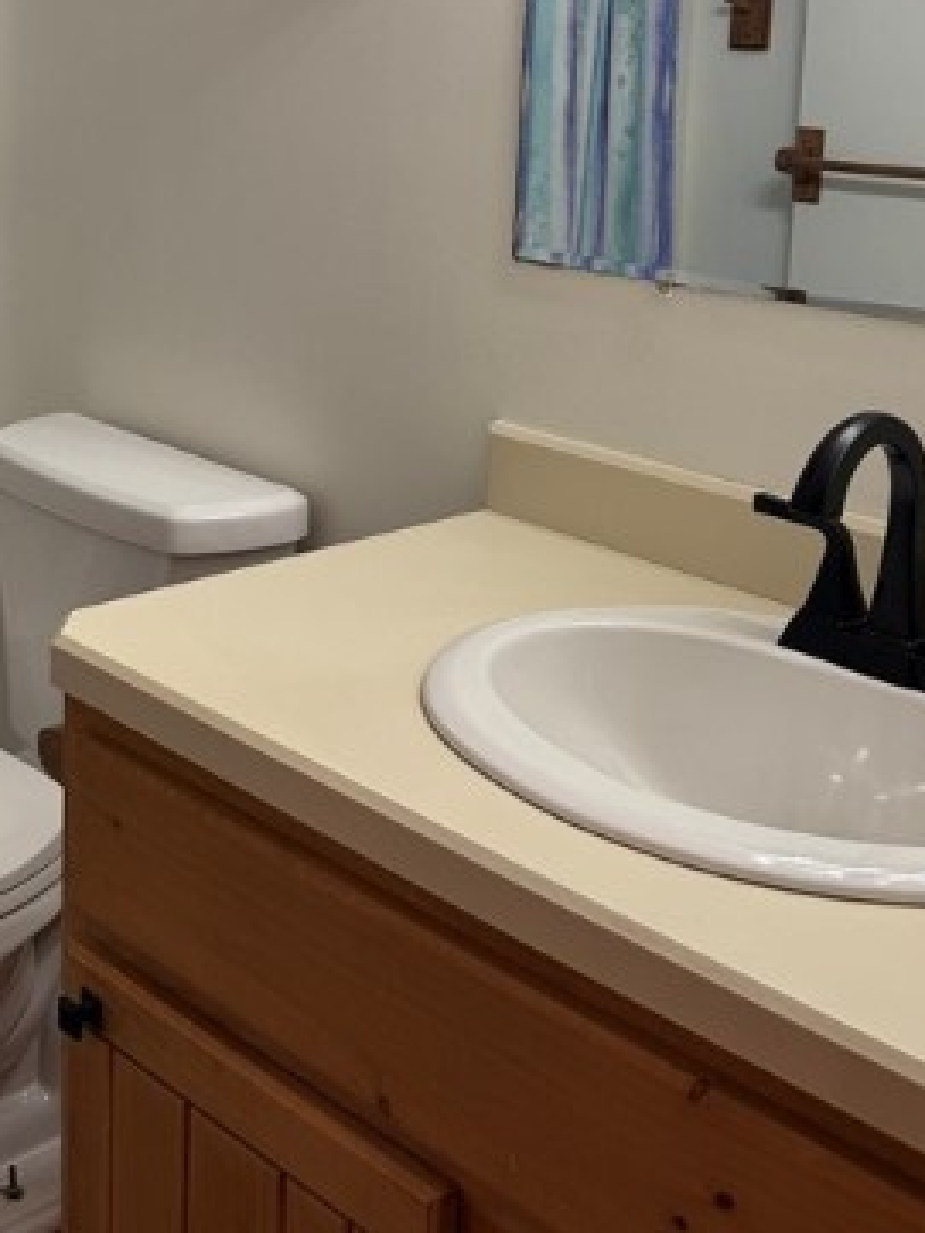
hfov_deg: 27.8
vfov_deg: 36.3
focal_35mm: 51
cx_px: 137
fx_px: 1816
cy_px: 253
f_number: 1.78
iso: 125
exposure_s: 1/120
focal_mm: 6.76
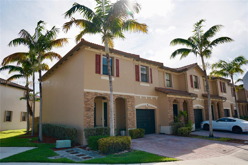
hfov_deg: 73.8
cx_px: 124
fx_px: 165
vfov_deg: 53.1
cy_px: 82
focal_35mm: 24
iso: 100
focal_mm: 24
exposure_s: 1/1000
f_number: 4.5
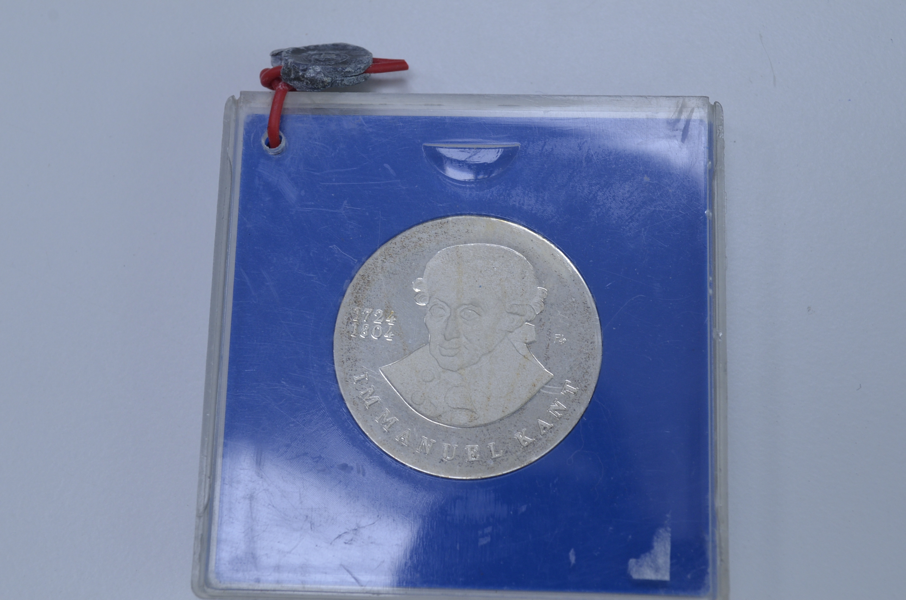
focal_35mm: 57
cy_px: 300
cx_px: 453
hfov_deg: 35.1
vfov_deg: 23.7
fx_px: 1432
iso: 400
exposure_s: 1/60
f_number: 8
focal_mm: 38
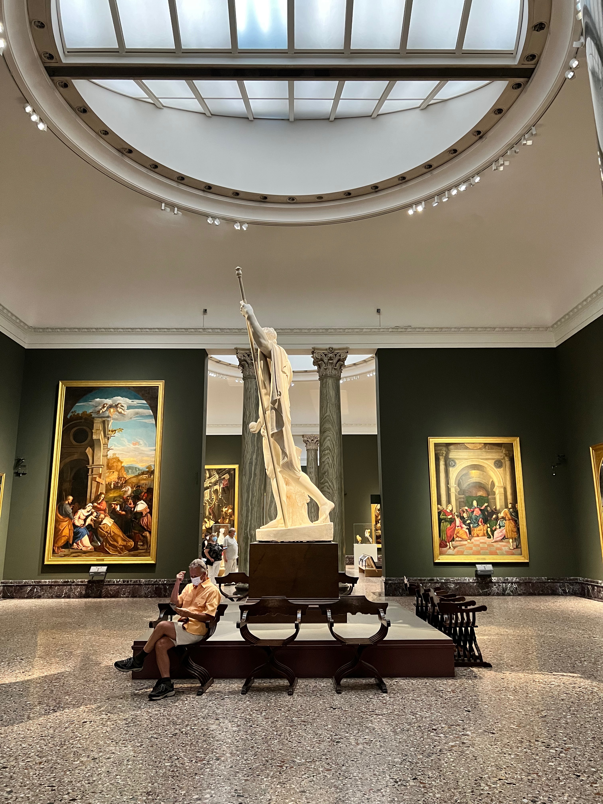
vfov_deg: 67.3
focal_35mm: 26
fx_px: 604
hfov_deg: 53.1
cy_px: 402
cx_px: 302
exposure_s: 1/49
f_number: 1.5
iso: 320
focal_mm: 5.7
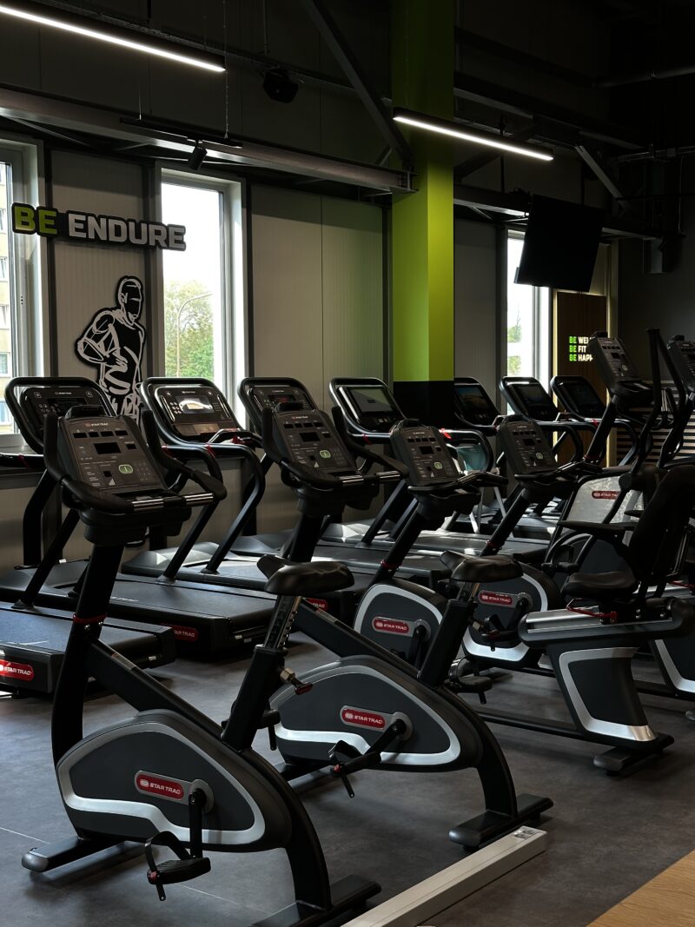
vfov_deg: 39.7
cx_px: 348
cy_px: 464
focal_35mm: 48
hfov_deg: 30.3
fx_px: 1285
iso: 125
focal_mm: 6.86
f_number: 1.78
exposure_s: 1/100
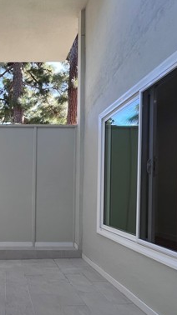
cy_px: 192
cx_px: 6
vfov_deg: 75.4
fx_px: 201
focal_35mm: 24
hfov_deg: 42.1
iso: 40
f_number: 1.8
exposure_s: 1/120
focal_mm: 1.57
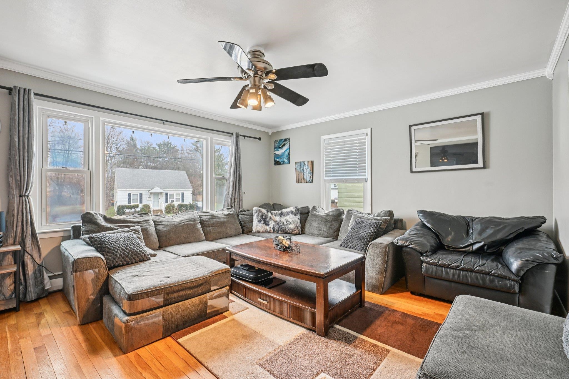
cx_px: 284
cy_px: 190
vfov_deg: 73.7
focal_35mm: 16
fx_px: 253
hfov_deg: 96.7
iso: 400
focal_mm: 16
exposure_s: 1/13
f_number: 8
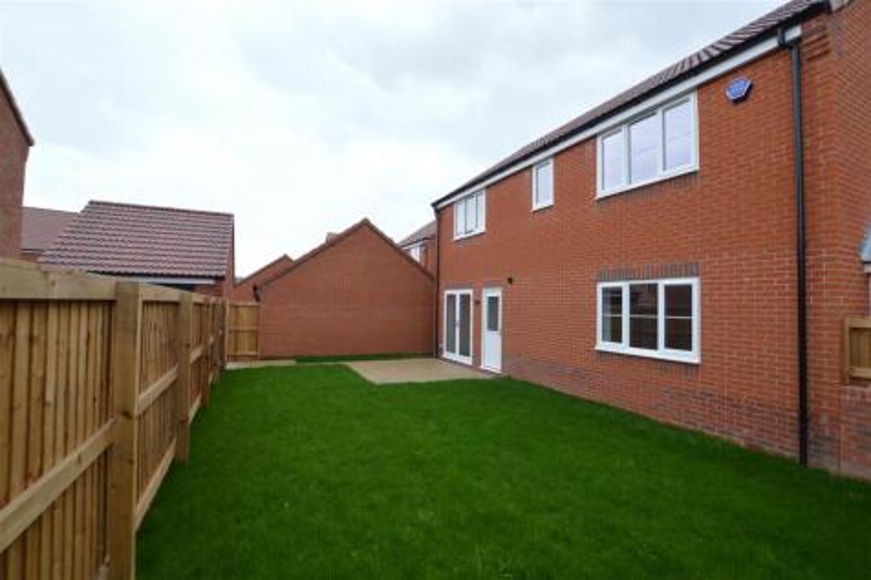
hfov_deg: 100.4
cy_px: 290
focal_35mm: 15
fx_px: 363
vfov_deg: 77.3
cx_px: 436
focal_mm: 10
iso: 360
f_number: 5.6
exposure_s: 1/125
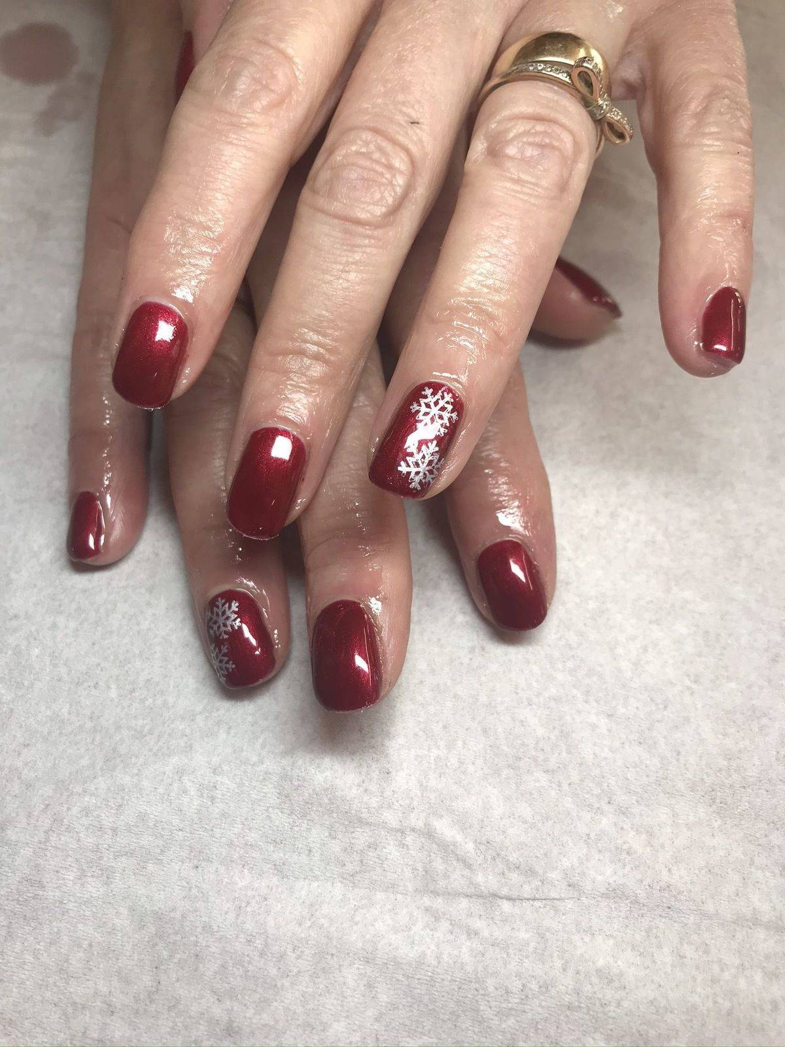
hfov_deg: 49.7
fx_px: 847
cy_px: 524
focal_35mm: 28
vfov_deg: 63.4
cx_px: 392
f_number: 1.8
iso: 20
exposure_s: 1/138
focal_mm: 3.99
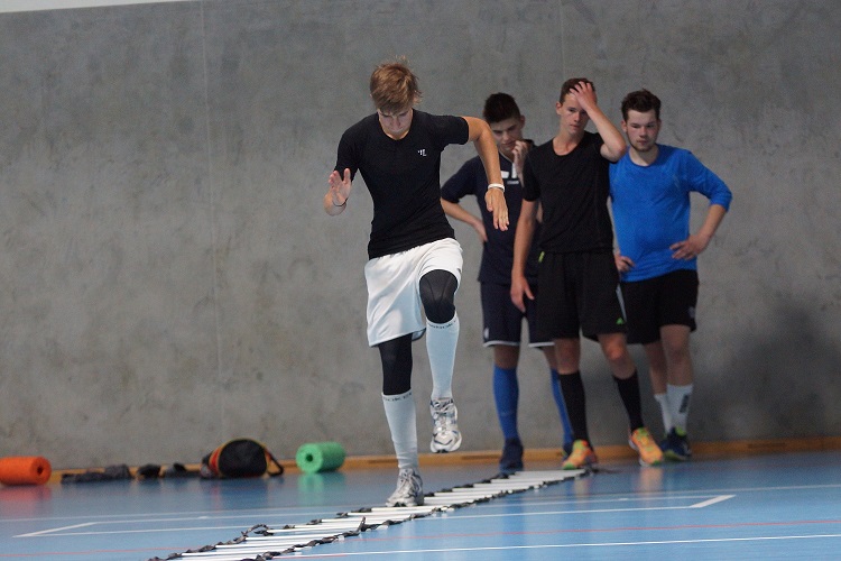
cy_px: 280
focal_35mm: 195
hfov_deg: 10.5
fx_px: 4555
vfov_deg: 7.0
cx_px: 420
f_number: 2.8
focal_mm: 130
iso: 1600
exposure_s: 1/200
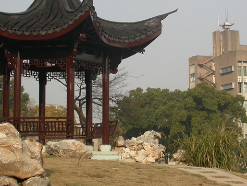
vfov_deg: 17.2
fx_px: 614
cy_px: 68
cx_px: 121
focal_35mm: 86
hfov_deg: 22.7
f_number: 4.2
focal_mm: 10.7
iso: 100
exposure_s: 1/199
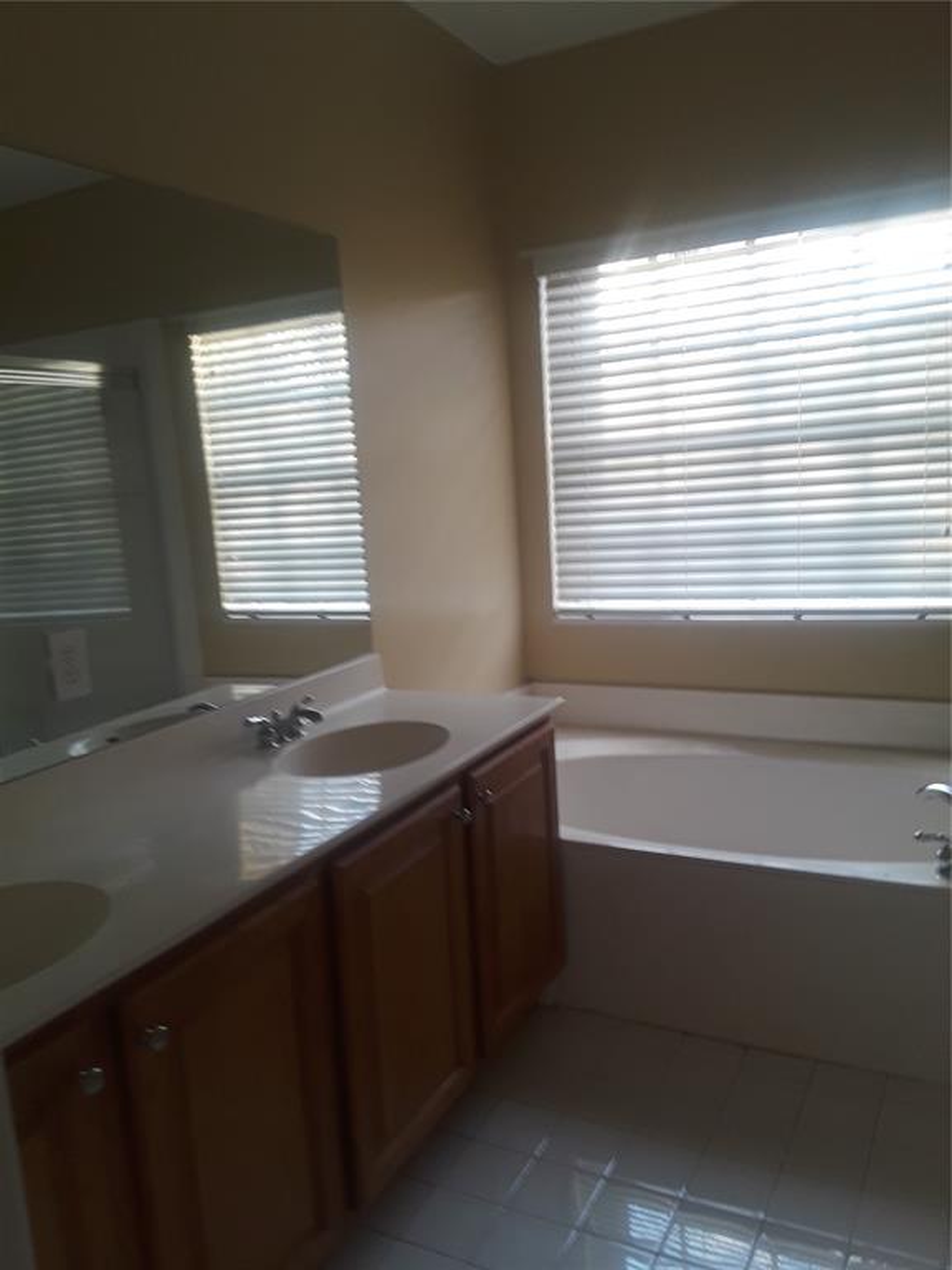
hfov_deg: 49.7
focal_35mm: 28
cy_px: 635
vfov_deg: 63.4
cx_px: 476
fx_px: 1027
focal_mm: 2.9
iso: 40
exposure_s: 1/40
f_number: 1.9
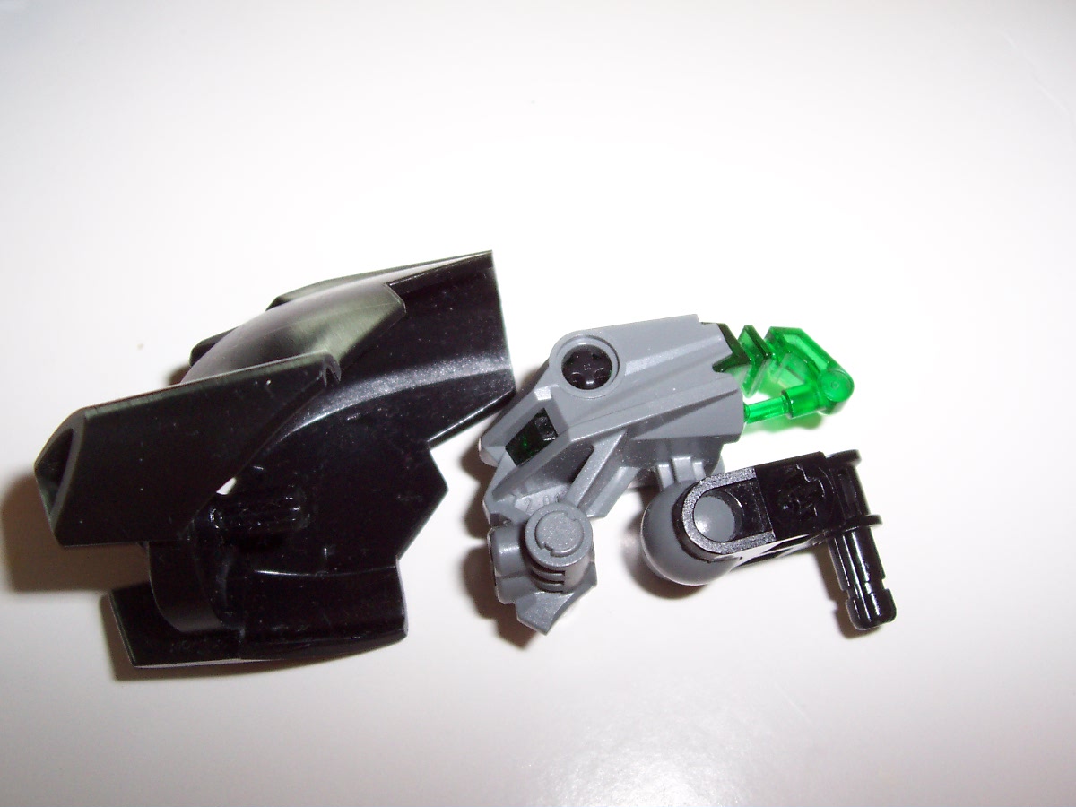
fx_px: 1150
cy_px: 404
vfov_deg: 38.7
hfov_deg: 50.1
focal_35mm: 37
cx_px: 538
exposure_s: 1/60
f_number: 2.8
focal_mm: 5.6
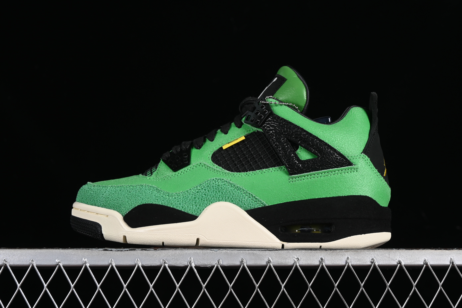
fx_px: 962
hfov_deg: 27.0
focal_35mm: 75
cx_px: 231
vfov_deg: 18.2
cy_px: 154
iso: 160
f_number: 7.1
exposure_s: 1/80
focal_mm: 50
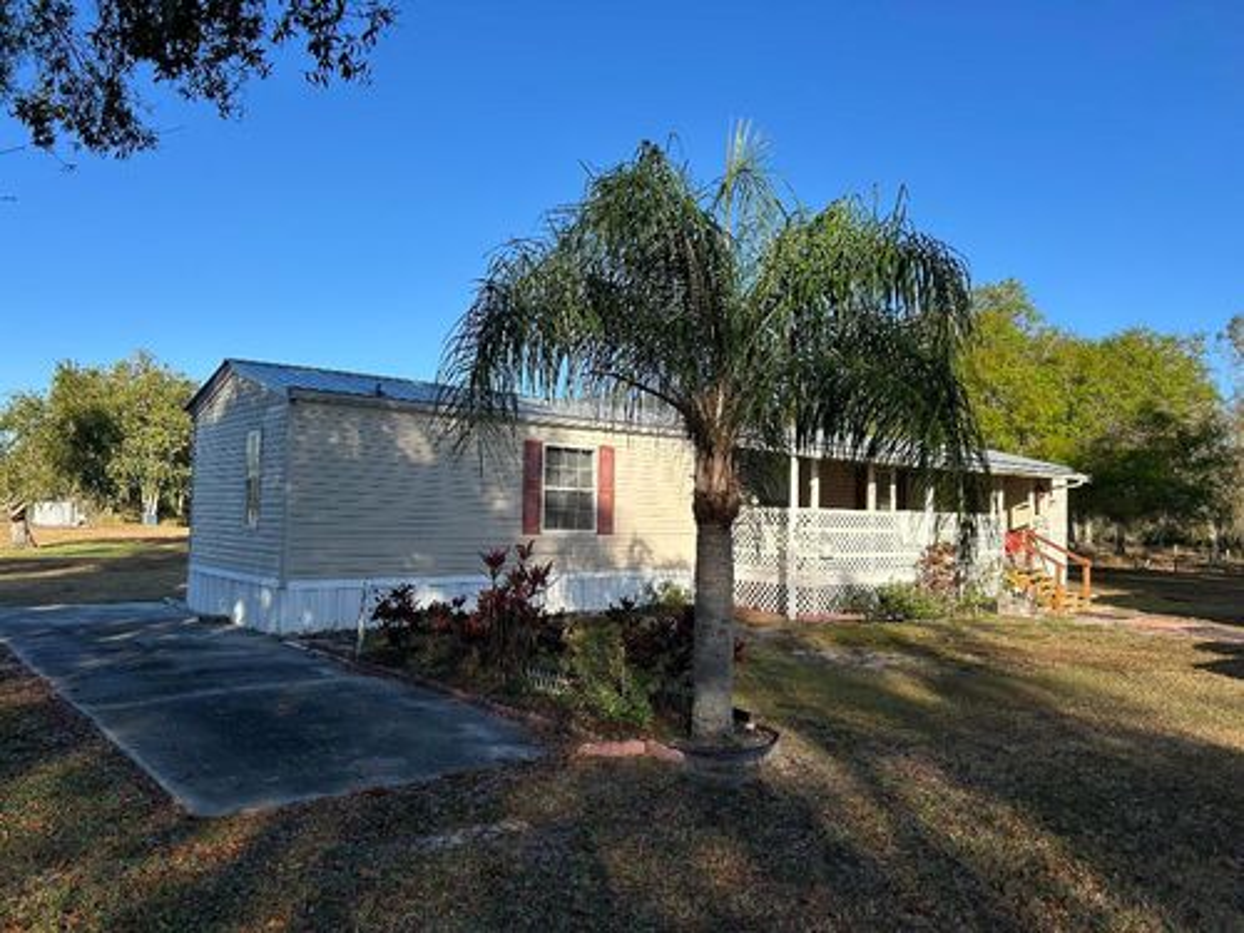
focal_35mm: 26
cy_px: 466
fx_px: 934
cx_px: 622
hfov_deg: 67.3
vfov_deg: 53.1
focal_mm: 5.7
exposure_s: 1/2571
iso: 50
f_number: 1.5
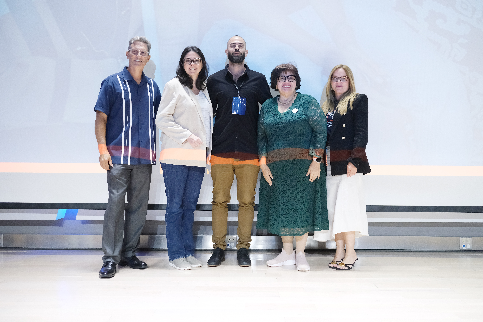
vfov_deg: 37.9
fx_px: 470
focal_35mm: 35
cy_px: 161
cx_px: 242
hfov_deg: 54.4
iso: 2500
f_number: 2
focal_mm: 23
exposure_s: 1/250
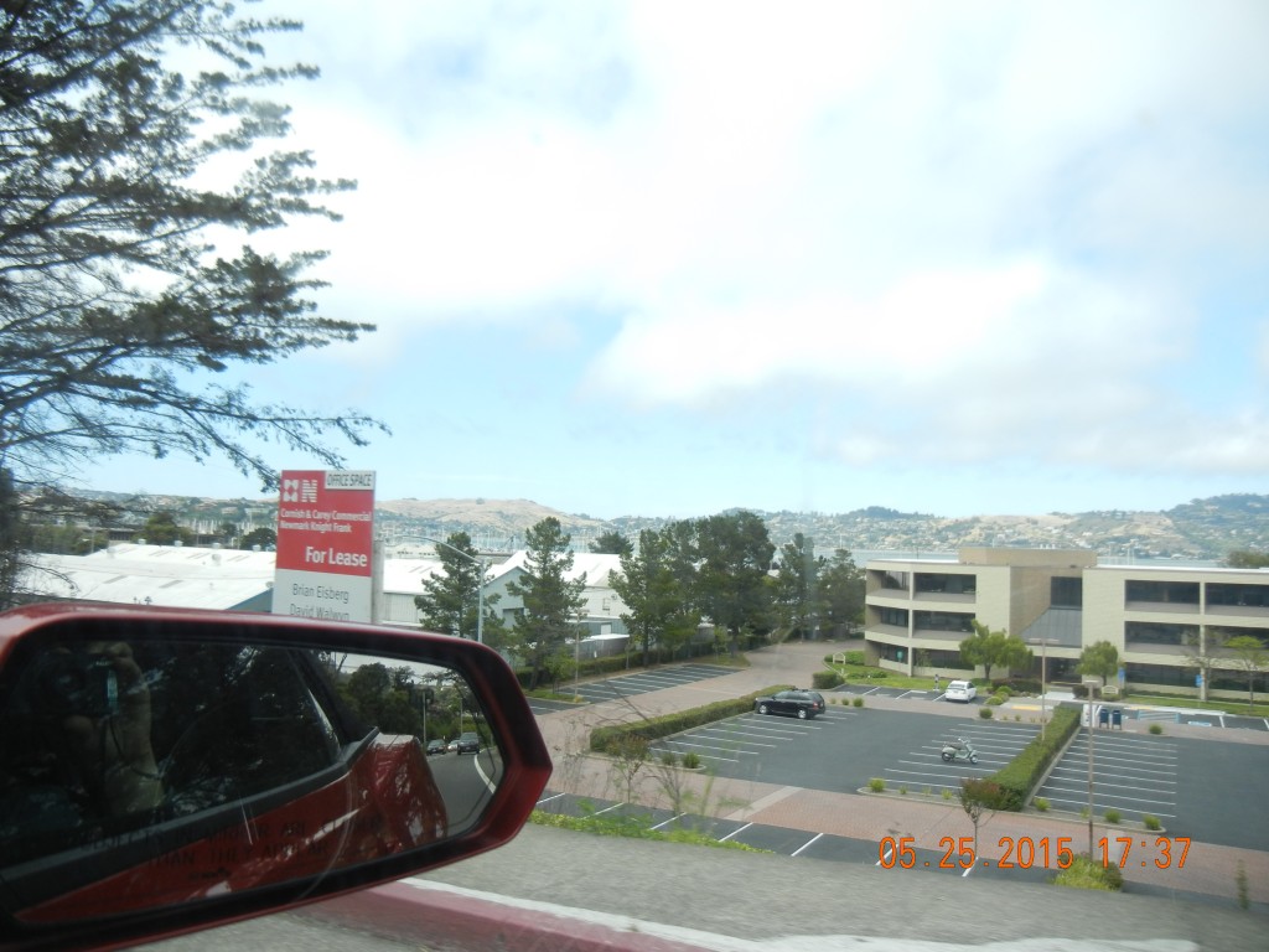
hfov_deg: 60.0
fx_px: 1100
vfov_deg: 46.8
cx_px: 634
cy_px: 476
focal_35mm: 30
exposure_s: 1/560
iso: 160
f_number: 3.5
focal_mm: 5.4
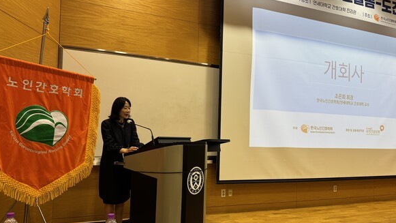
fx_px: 284
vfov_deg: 42.8
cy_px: 130
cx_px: 202
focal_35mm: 27
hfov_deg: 69.8
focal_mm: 6.76
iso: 100
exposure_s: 1/120
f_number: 1.78
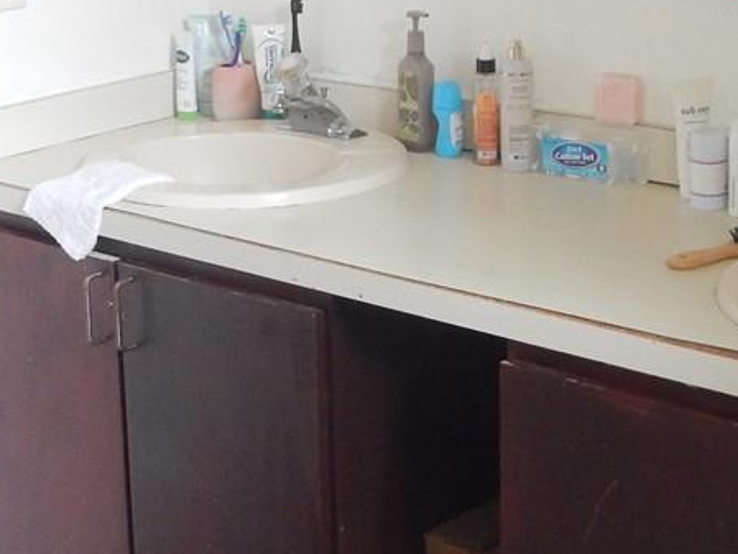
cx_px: 352
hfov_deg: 23.8
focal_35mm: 82
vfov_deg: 17.9
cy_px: 125
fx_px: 1749
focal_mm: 4
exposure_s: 1/30
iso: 400
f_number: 3
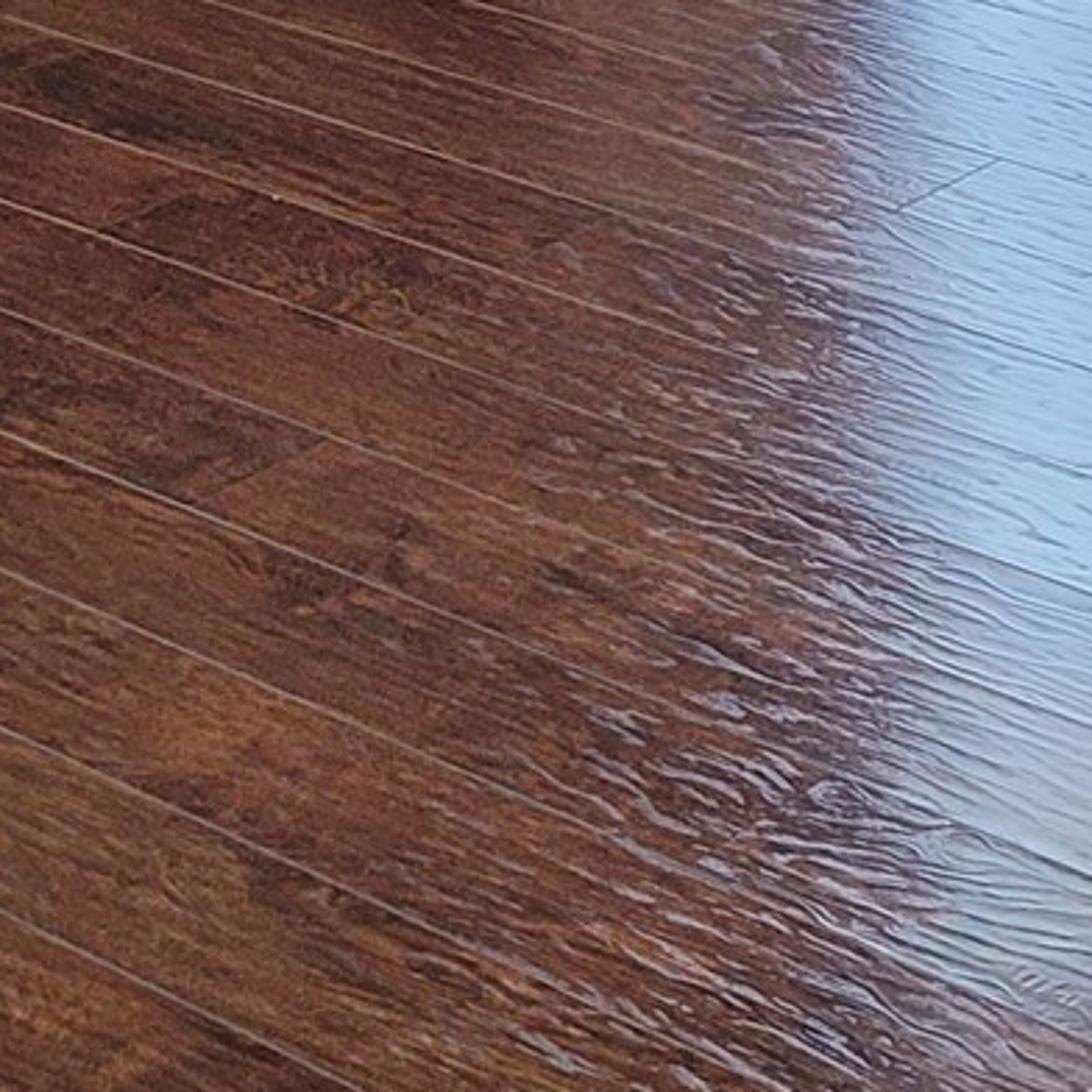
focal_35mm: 120
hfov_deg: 13.5
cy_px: -602
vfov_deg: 13.6
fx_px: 4283
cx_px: 1713
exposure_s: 1/120
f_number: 1.8
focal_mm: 5.4
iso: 250
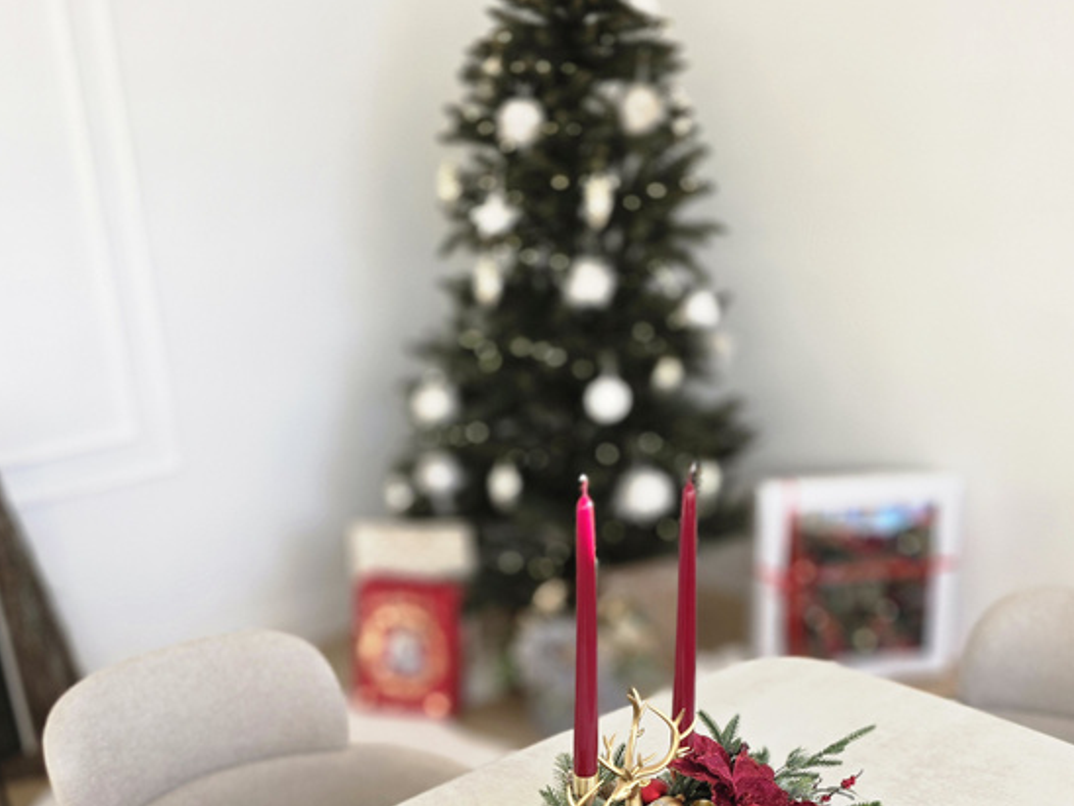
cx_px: 564
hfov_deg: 44.8
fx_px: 1303
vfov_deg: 31.4
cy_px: 831
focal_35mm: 42
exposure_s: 1/180
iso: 50
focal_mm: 6.3
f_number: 1.7
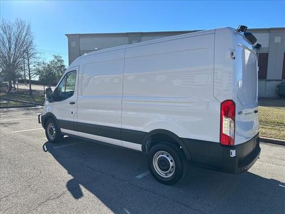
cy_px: 107
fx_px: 198
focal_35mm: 24
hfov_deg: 71.6
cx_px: 142
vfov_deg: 56.8
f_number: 1.78
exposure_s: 1/3597
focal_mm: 6.86
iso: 80
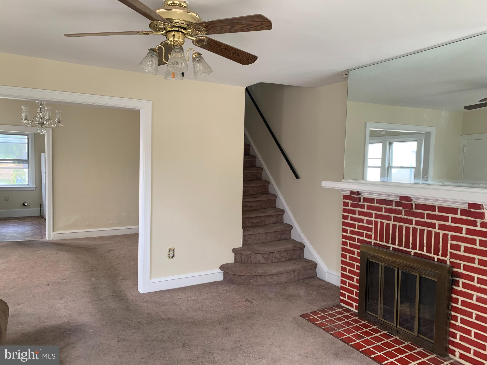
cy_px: 182
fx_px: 366
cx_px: 244
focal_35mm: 26
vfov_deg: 53.1
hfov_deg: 67.3
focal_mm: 4.25
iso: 80
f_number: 1.8
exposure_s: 1/121
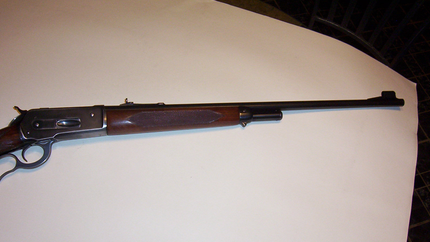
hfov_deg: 42.9
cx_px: 216
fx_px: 547
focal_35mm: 48
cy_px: 154
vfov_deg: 24.8
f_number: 2.73
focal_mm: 5.77
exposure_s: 1/60
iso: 140
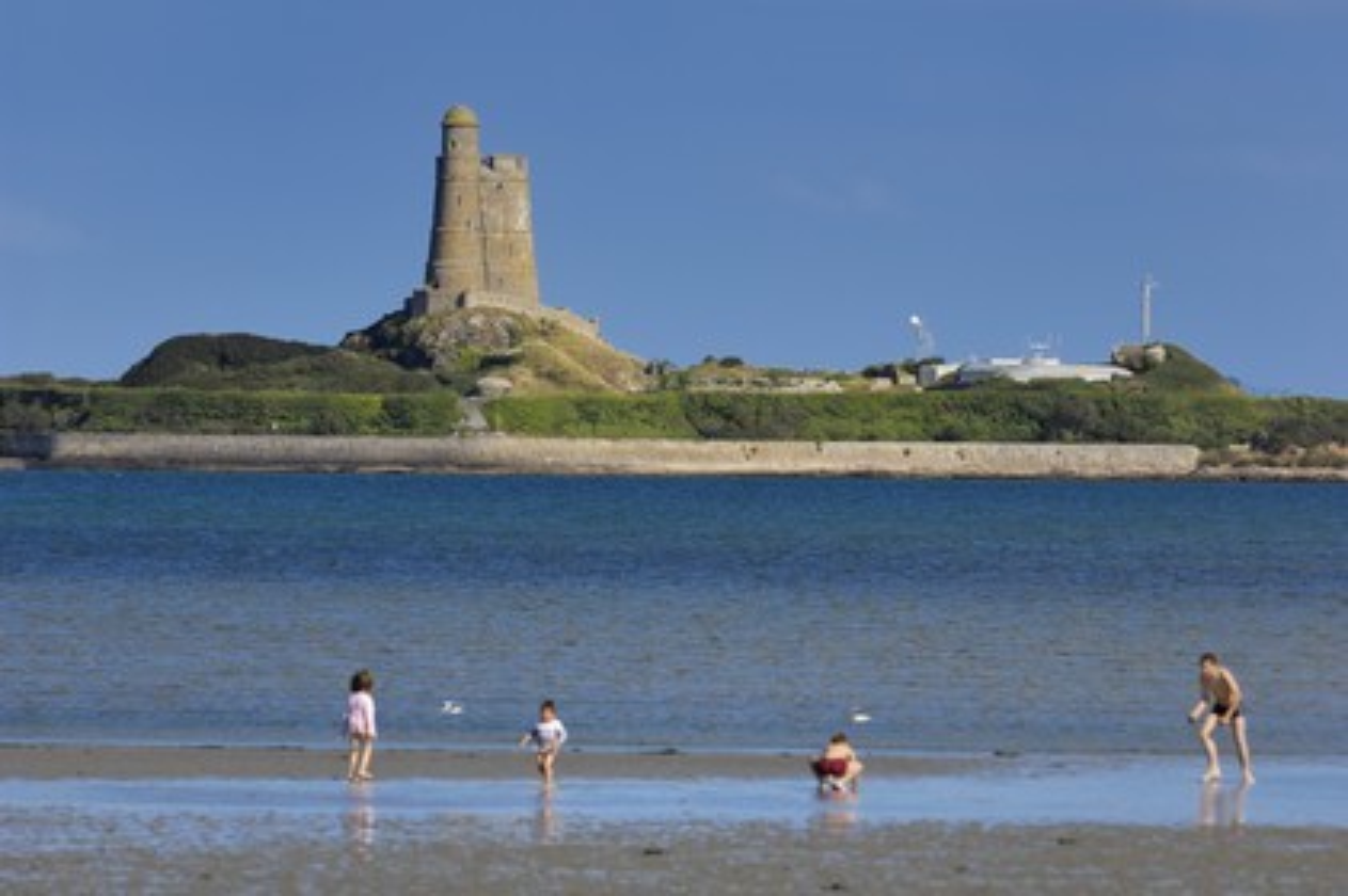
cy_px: 448
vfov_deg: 3.1
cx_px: 674
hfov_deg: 4.6
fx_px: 16836
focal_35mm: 450
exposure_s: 1/500
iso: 100
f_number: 5.6
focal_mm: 300
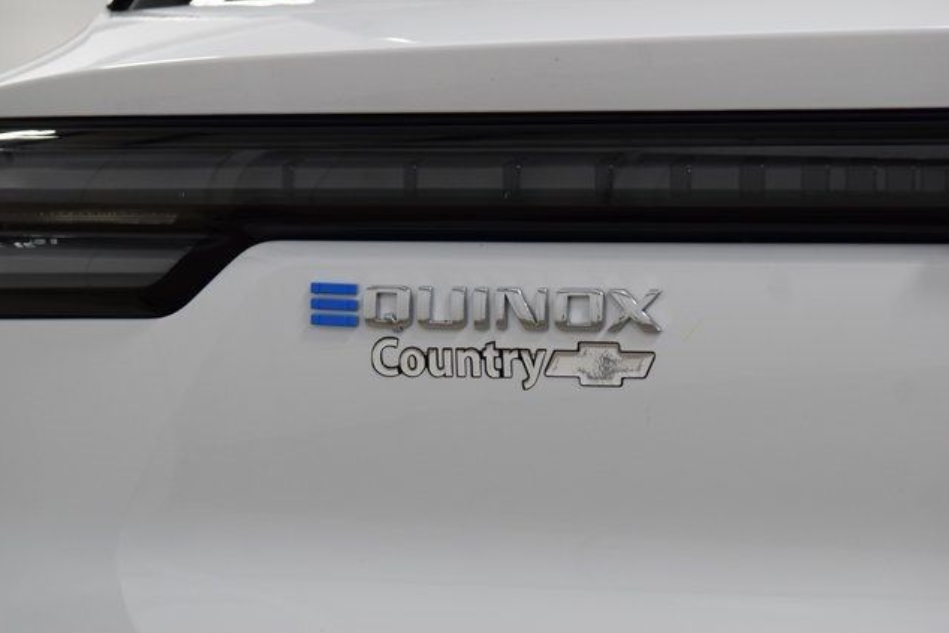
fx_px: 2795
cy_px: 316
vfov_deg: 12.9
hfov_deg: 19.3
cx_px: 476
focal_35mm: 106
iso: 1600
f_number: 5
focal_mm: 70
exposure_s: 1/125
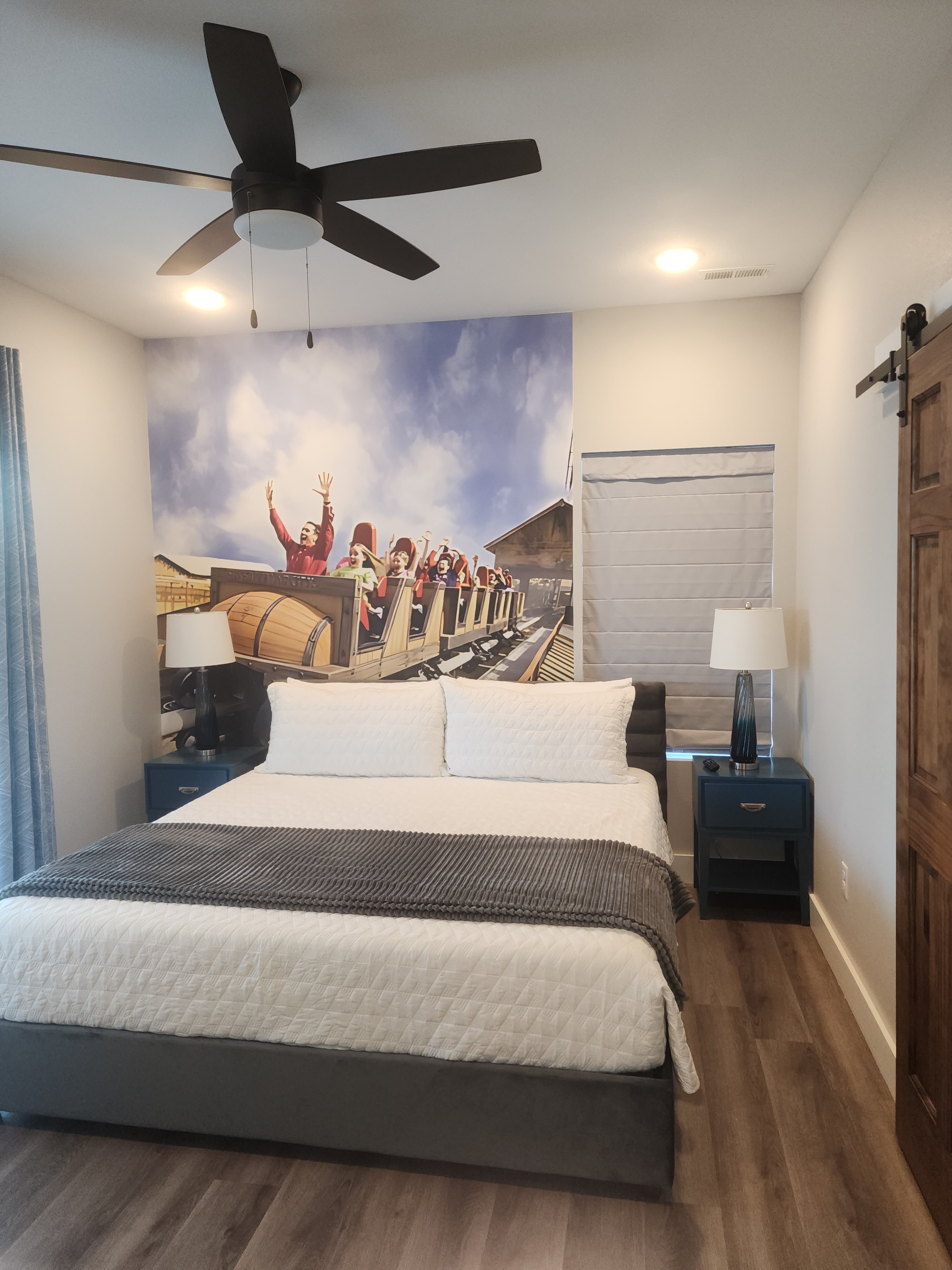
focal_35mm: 23
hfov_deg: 58.9
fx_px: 843
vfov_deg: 73.9
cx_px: 476
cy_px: 635
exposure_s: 1/60
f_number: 1.8
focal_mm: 6.4
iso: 125
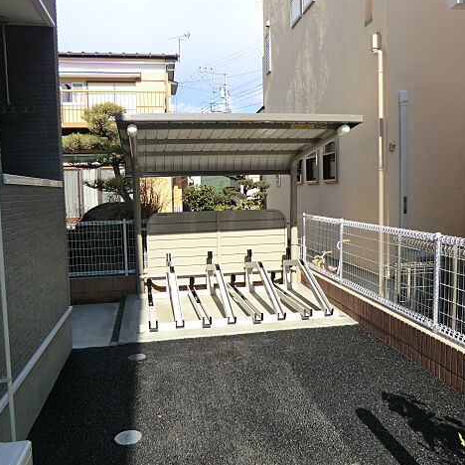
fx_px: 441
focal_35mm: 29
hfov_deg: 55.6
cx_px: 247
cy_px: 233
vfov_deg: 55.6
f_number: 3.2
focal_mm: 4.3
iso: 80
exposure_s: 1/800
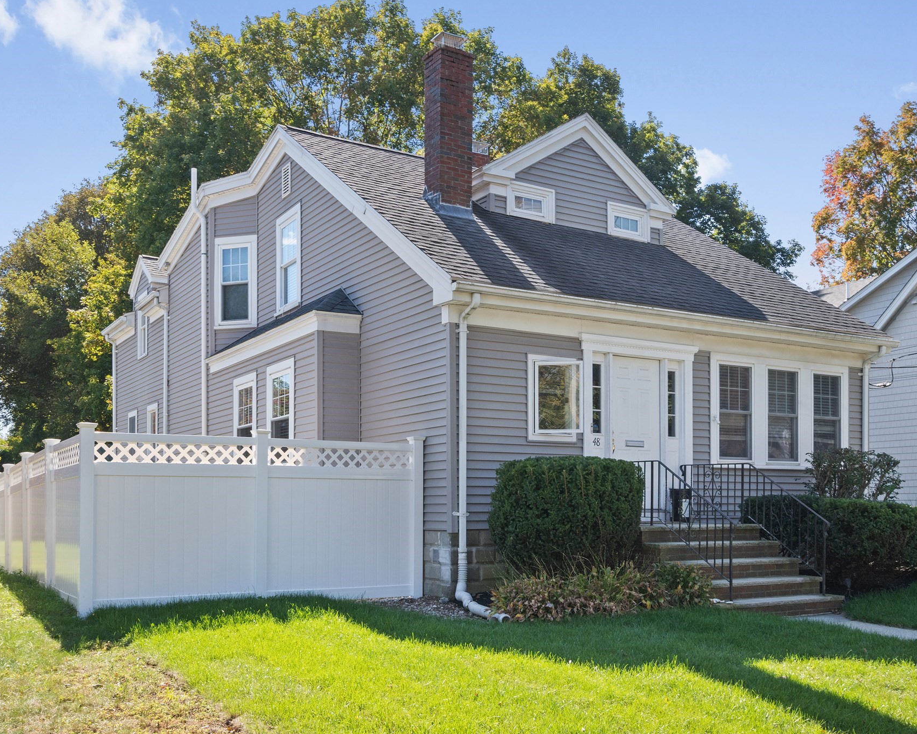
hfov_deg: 52.8
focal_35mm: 34
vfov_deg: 43.4
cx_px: 453
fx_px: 923
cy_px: 368
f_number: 11
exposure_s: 1/100
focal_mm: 20
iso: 250
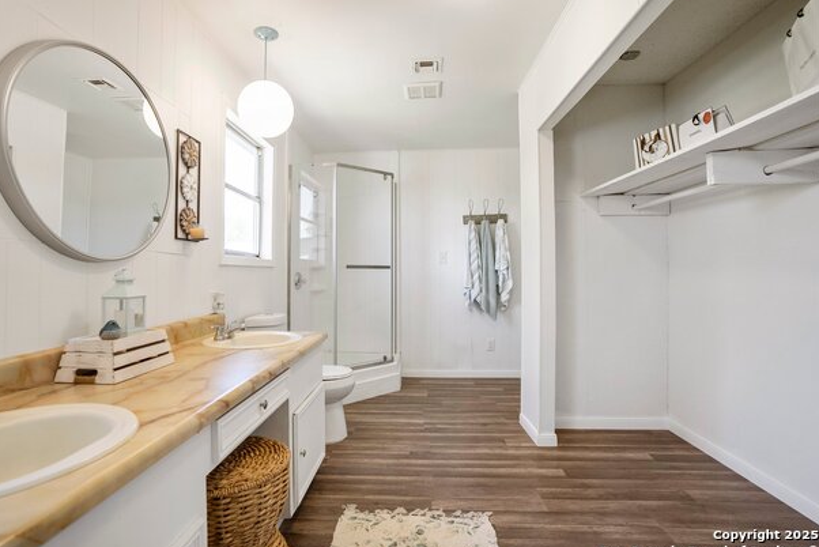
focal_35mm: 17
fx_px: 387
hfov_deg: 93.2
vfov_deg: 70.5
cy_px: 269
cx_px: 386
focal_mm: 16
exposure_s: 1/160
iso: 500
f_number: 4
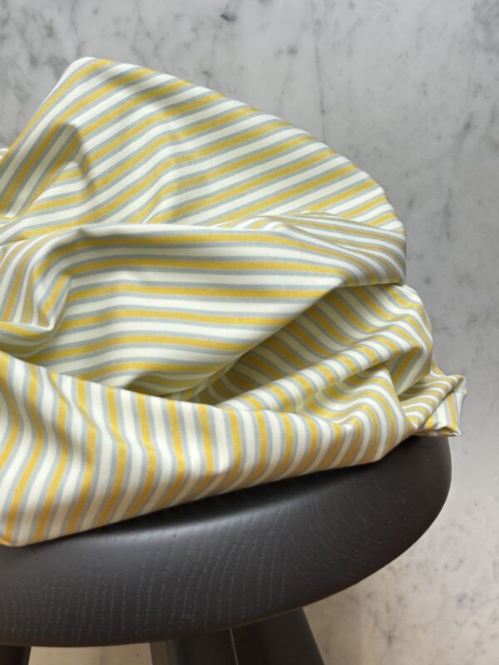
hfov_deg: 28.0
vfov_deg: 36.8
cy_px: 332
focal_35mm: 52
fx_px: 999
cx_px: 250
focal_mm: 5.96
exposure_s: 1/60
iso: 80
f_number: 1.6
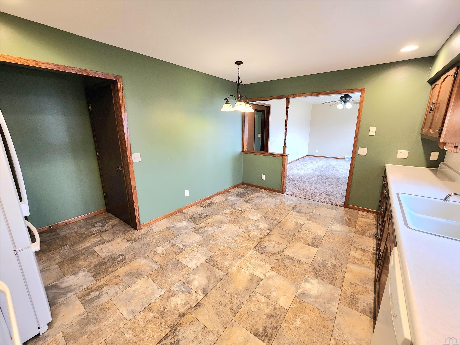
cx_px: 230
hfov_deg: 106.2
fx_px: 173
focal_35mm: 13
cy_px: 172
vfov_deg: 89.9
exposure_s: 1/60.2
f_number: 2.2
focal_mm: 2.2
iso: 250
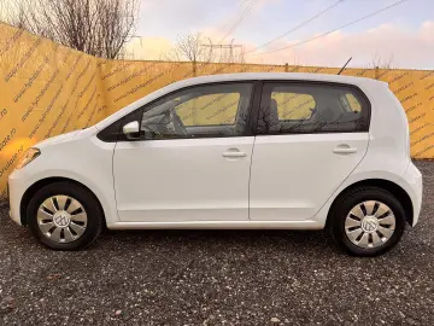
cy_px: 163
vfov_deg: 53.1
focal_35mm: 26
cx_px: 217
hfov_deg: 67.3
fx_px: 326
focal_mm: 5.96
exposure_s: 1/330
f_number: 1.6
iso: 50
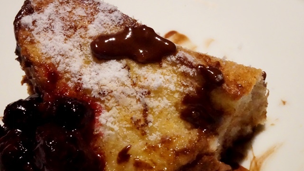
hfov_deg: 28.2
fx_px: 604
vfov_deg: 16.1
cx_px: 144
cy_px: 101
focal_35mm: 75
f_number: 22
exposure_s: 1/30
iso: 12800
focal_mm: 38
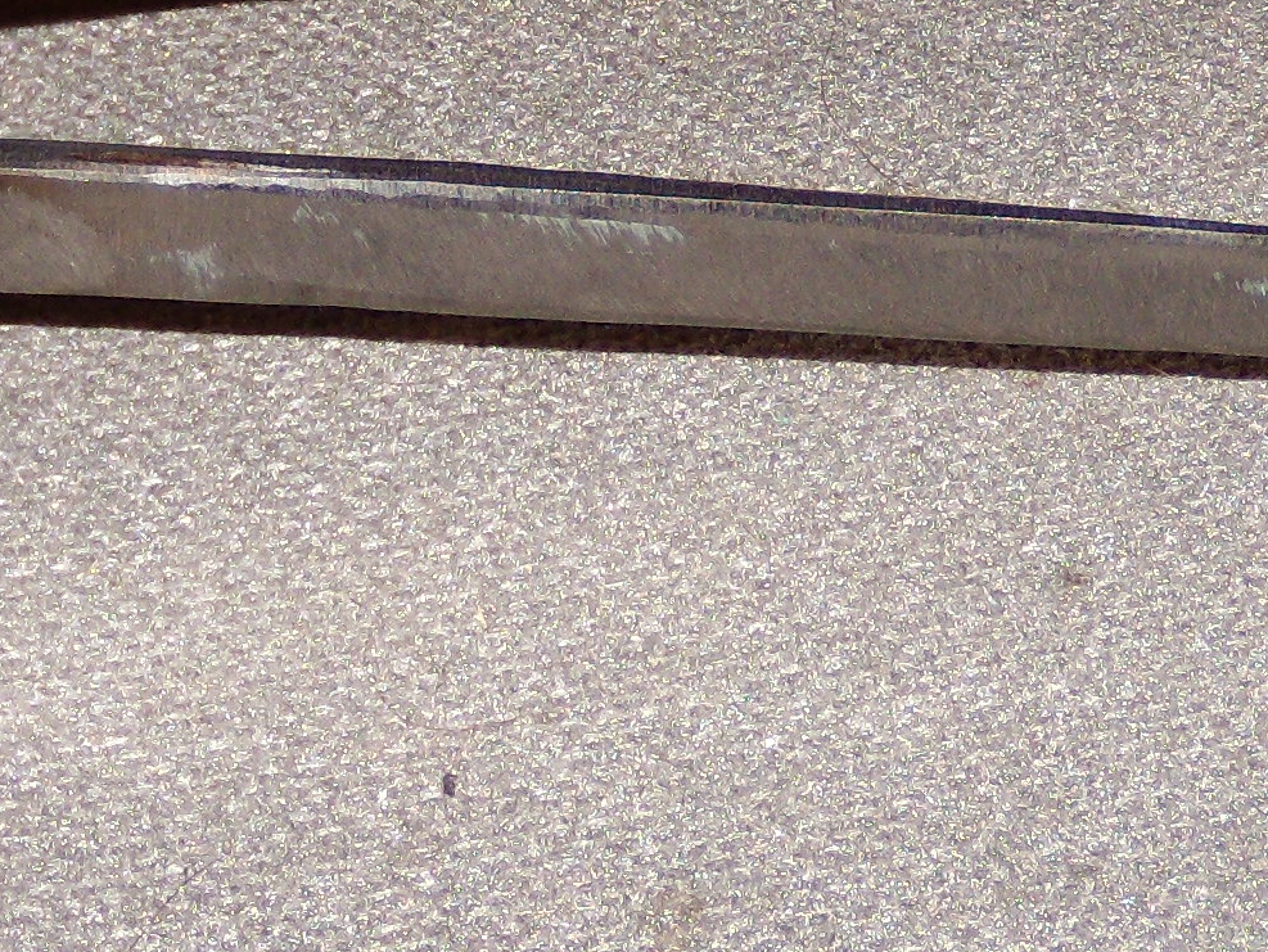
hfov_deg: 16.5
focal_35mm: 119
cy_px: -39
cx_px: 748
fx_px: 4361
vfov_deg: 12.3
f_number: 3.6
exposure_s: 1/30
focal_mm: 6.4
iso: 80
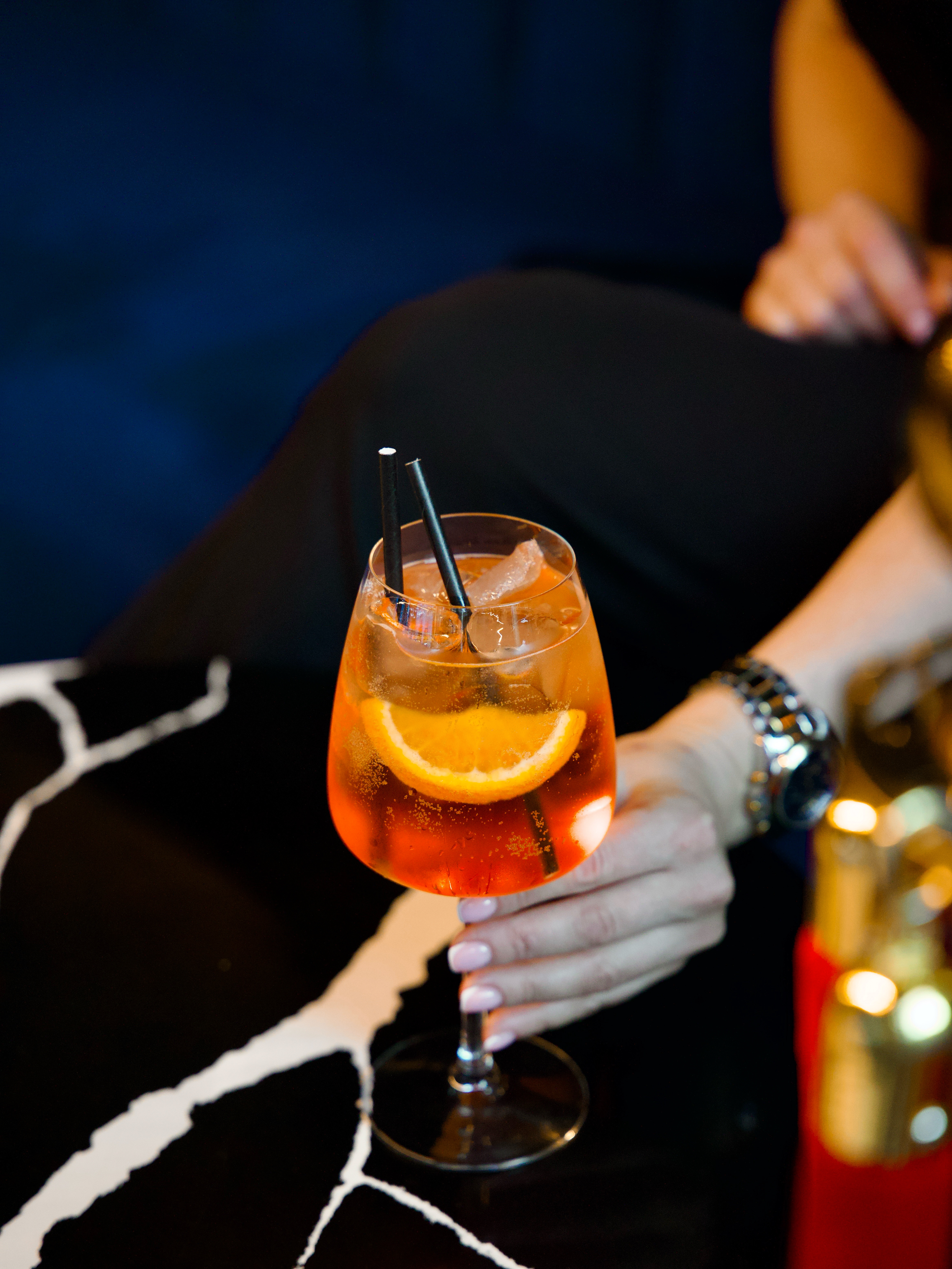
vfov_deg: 25.6
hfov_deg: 19.4
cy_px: 712
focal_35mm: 76
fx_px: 2787
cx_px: 477
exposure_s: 1/125
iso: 3200
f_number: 2.8
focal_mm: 70
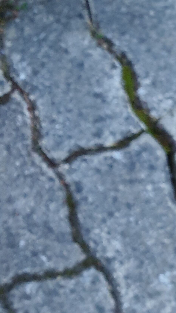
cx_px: -80
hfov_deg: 16.3
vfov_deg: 31.0
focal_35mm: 68
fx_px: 564
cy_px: 172
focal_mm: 4.3
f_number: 2.4
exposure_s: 1/50
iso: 200
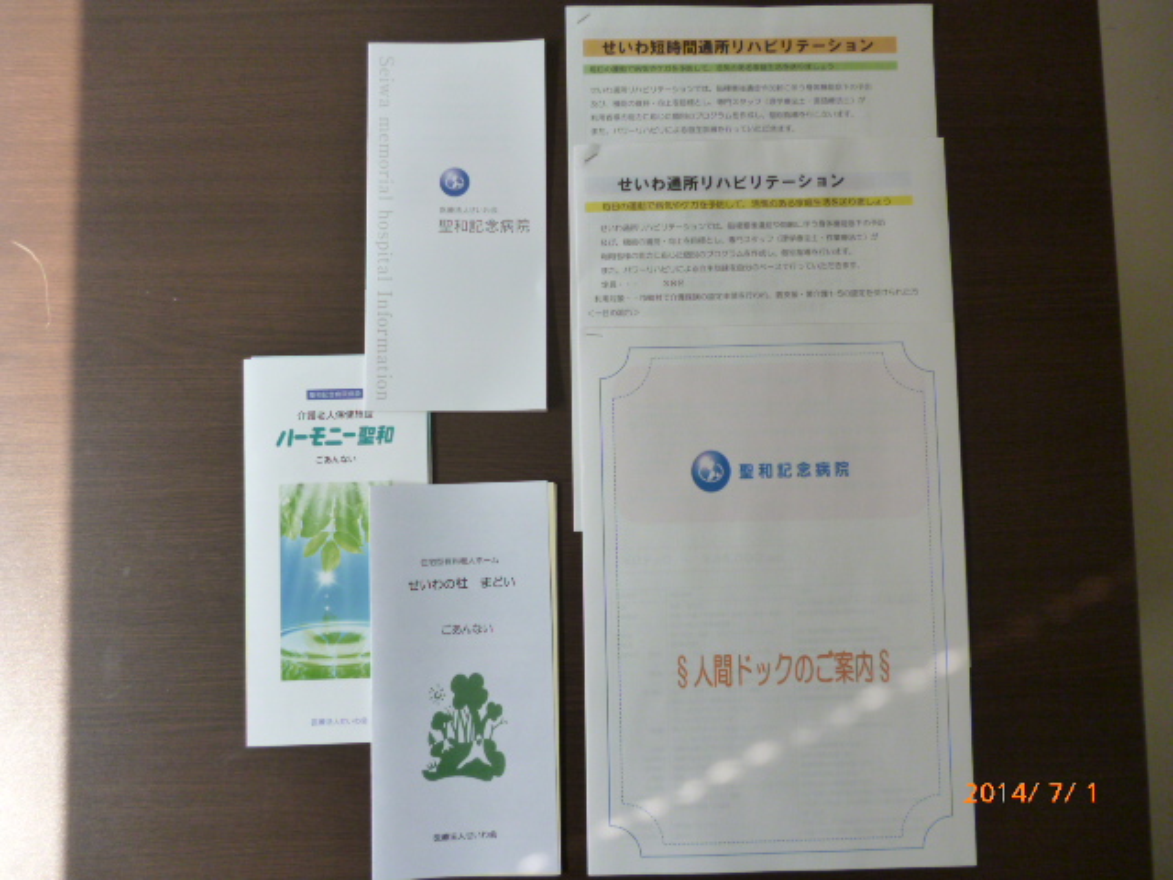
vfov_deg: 49.7
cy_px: 440
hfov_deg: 63.4
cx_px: 586
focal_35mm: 28
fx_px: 949
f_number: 3.1
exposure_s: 1/60
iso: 250
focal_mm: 5
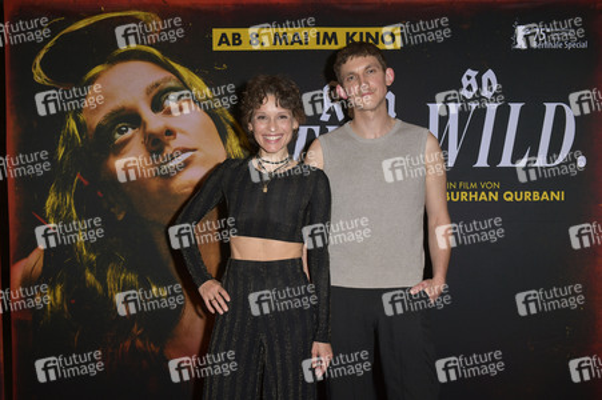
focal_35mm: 42
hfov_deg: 46.4
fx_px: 702
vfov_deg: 31.8
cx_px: 301
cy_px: 200
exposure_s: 1/160
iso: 640
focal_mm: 42
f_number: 5.6
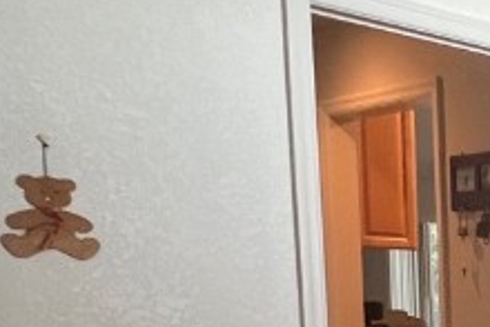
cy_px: 414
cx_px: 844
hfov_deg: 22.1
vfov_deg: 20.0
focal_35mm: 63
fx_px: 858
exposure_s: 1/120
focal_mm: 1.57
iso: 250
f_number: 1.8
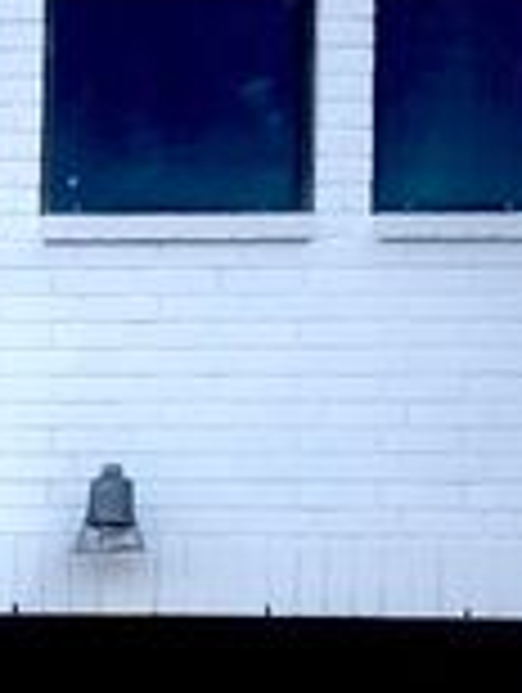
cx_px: -230
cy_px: 781
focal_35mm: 121
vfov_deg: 15.8
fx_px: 2426
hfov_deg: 11.8
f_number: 1.8
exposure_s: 1/991
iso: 20
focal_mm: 4
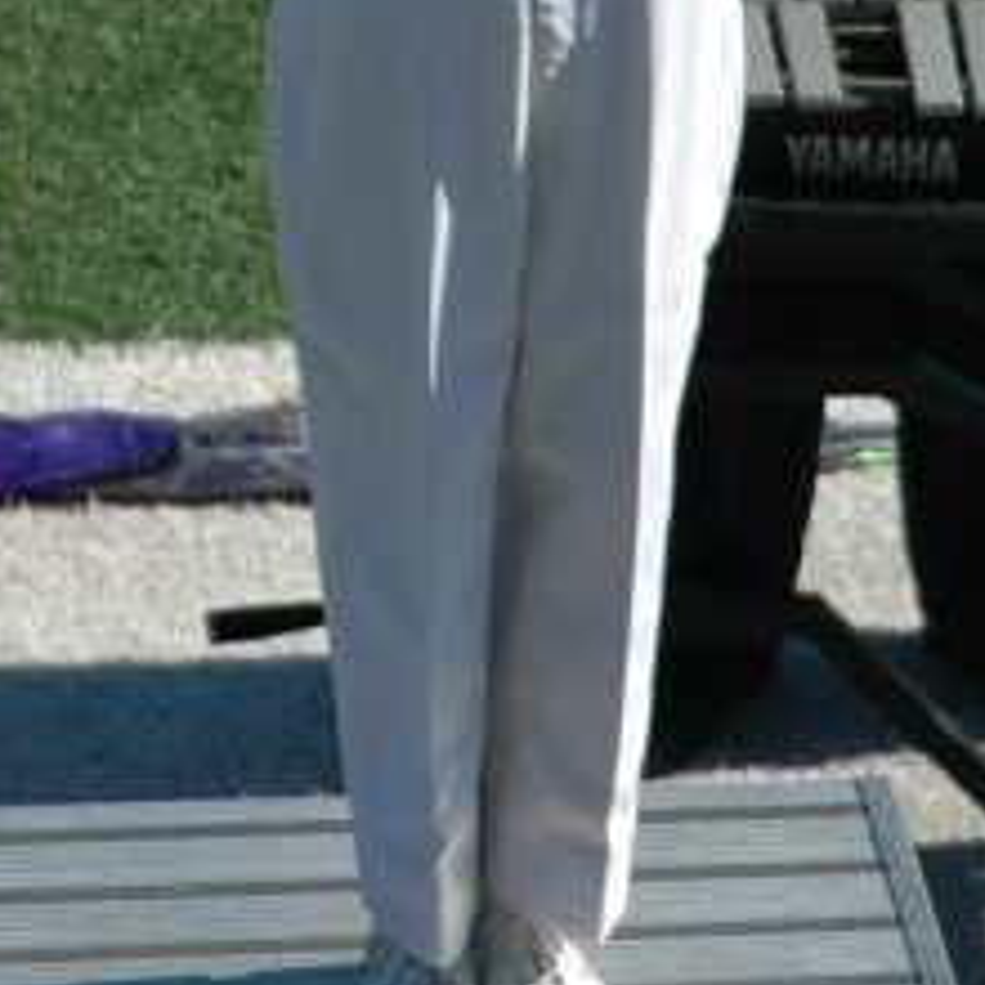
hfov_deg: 1.3
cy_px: -287
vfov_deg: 1.3
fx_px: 44781
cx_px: 351
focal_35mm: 1391
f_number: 5.6
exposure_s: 1/1000
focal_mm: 400
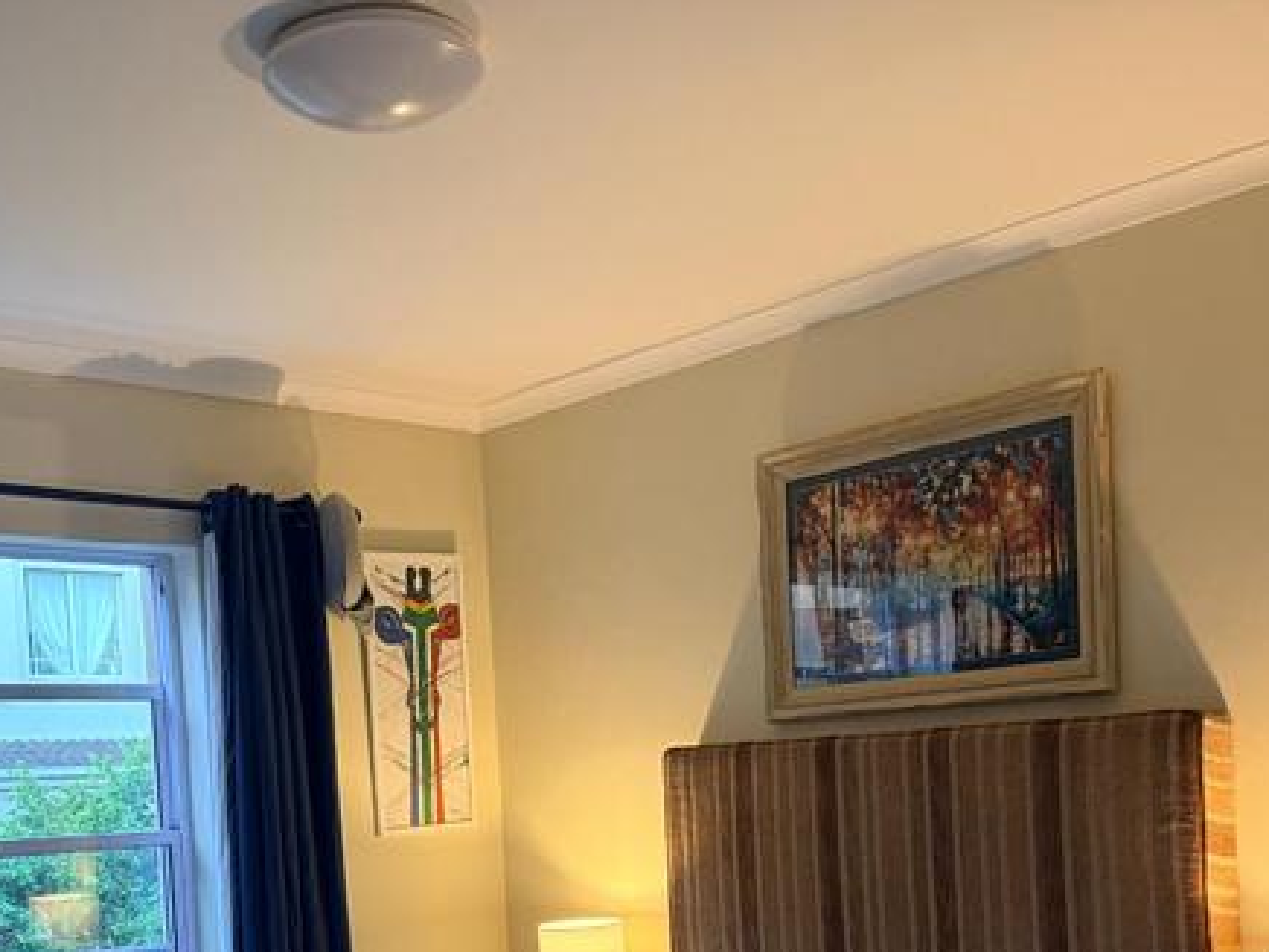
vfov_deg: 31.3
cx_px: 495
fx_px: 1613
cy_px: 868
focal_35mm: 44
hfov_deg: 42.7
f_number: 1.78
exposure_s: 1/60
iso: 320
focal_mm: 6.76
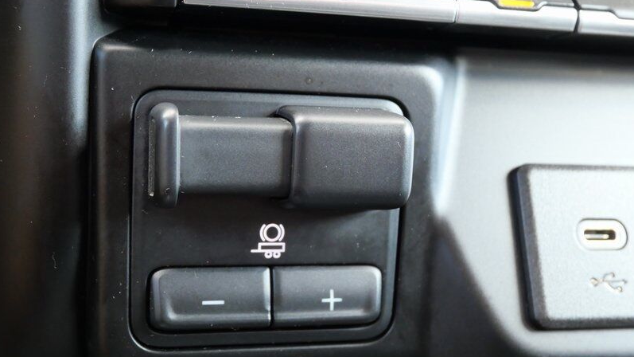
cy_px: 195
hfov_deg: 48.2
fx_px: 706
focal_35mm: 42
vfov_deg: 28.3
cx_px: 263
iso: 1600
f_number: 3.8
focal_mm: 15
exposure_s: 1/60
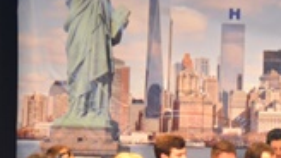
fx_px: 3269
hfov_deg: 4.9
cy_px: 252
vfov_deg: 2.8
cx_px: 291
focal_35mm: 439
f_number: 4.5
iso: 1800
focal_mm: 102
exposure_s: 1/60
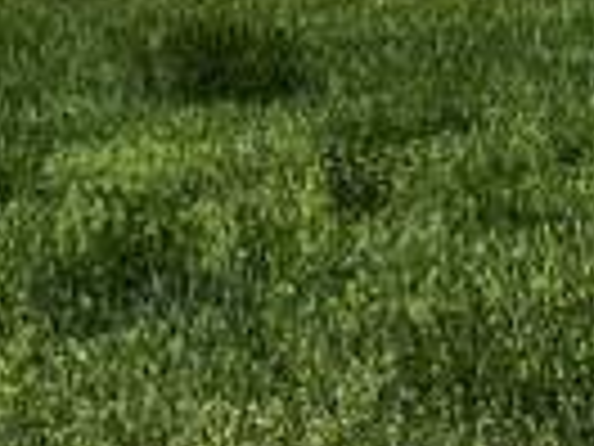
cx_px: 270
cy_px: -135
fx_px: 3466
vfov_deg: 7.3
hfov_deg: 9.8
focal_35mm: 202
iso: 50
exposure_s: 1/4651
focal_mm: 5.1
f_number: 1.6
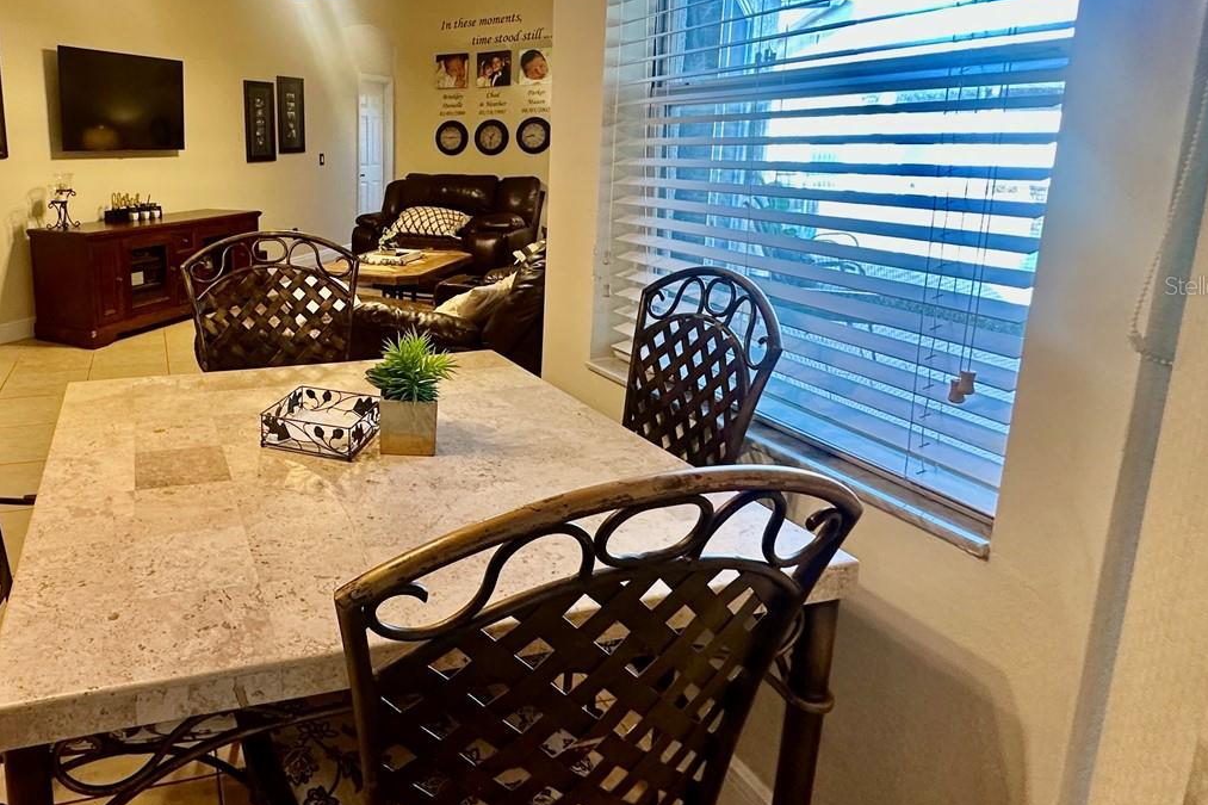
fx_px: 772
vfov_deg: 54.2
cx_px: 323
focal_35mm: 23
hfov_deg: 71.6
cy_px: 285
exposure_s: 1/120
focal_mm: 2.22
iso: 320
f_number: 2.2
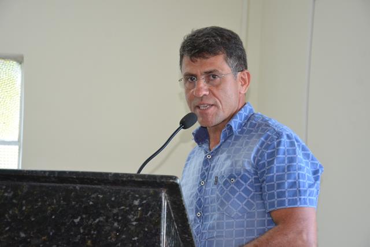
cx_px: 185
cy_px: 124
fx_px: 694
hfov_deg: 29.9
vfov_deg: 20.2
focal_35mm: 68
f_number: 4.8
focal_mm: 45
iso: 1600
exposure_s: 1/60
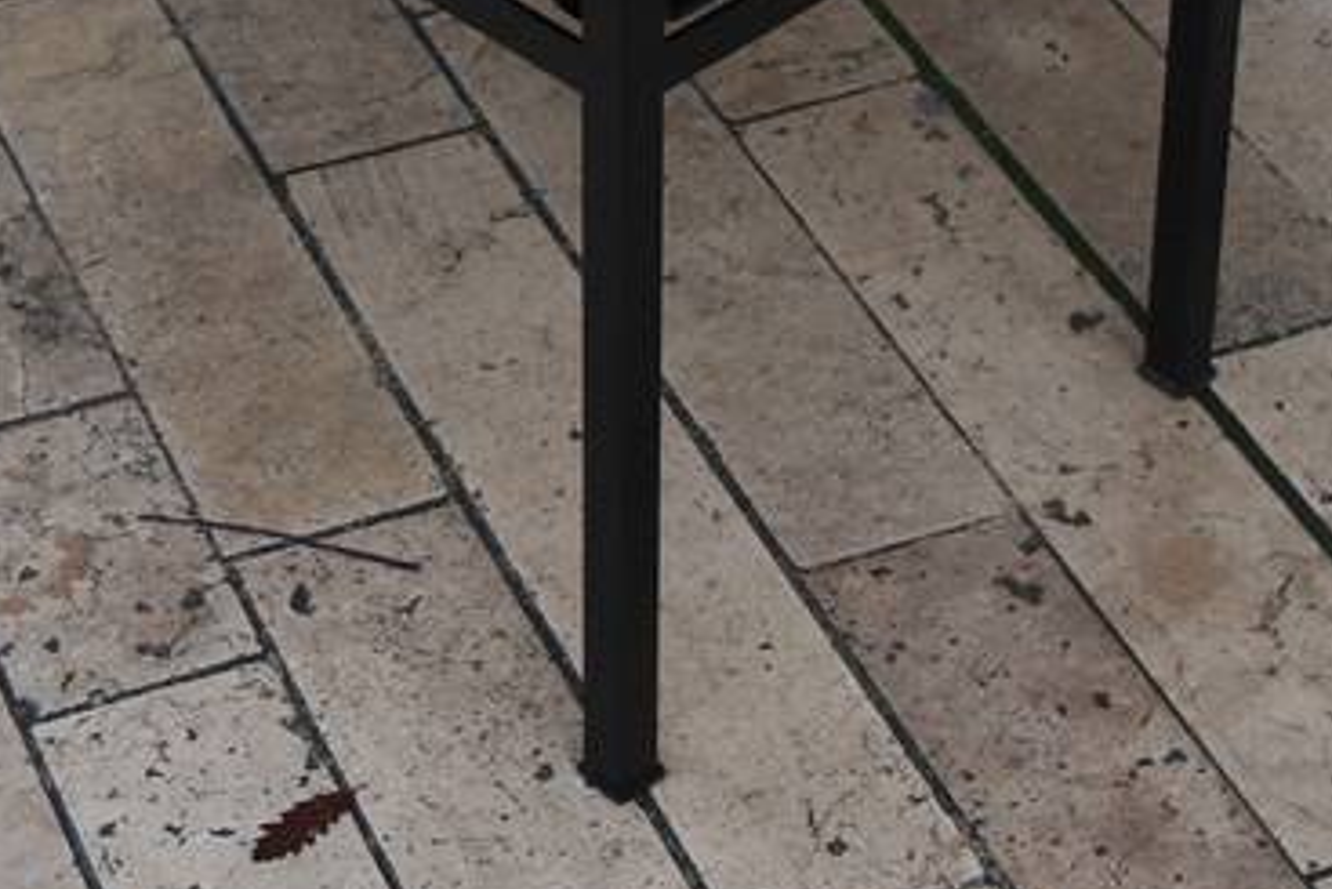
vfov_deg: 11.7
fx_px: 4182
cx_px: 316
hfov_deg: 18.0
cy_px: -392
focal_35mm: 113
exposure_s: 1/50
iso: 800
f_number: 4
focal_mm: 24
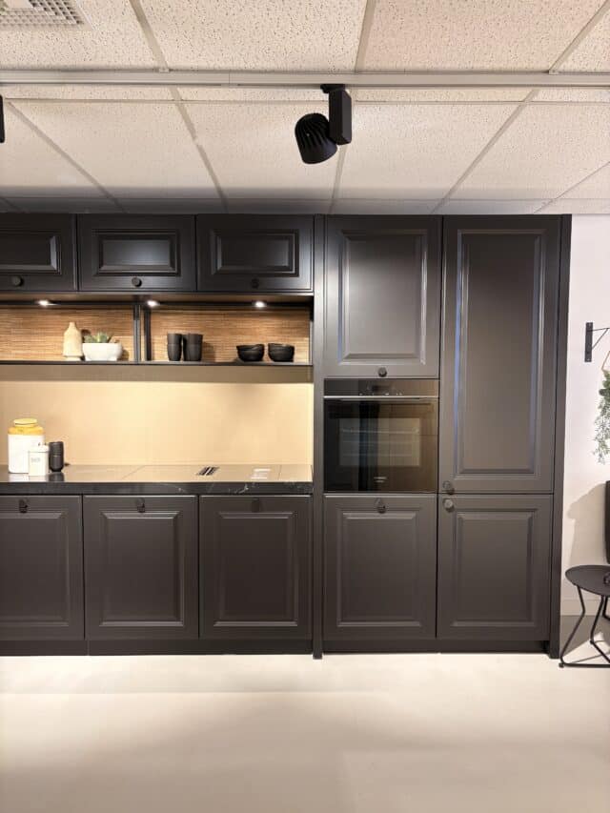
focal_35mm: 26
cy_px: 406
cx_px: 305
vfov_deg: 67.3
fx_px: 611
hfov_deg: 53.1
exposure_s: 1/50
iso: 125
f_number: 1.6
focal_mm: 5.96
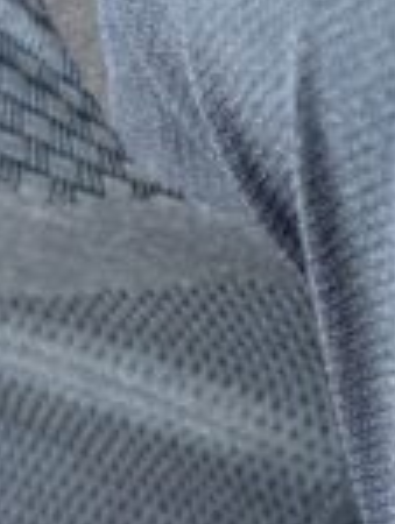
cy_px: 38
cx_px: 563
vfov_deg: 15.2
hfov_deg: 11.2
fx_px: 1942
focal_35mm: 128
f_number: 1.78
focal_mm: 6.76
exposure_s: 1/50
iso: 200
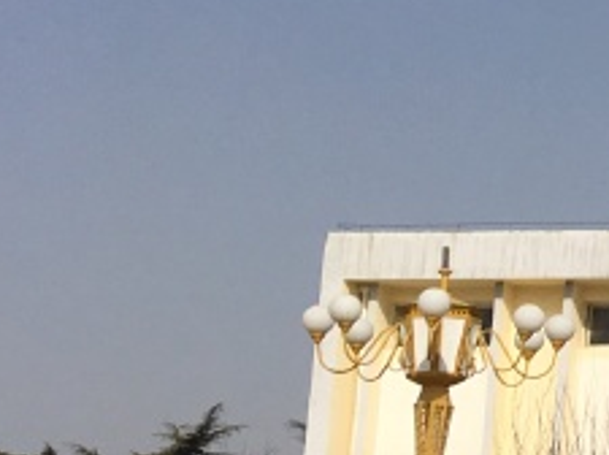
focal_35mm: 155
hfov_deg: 10.5
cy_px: 246
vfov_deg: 9.5
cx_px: 1581
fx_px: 2723
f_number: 2.2
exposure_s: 1/3205
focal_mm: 4.15
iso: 25
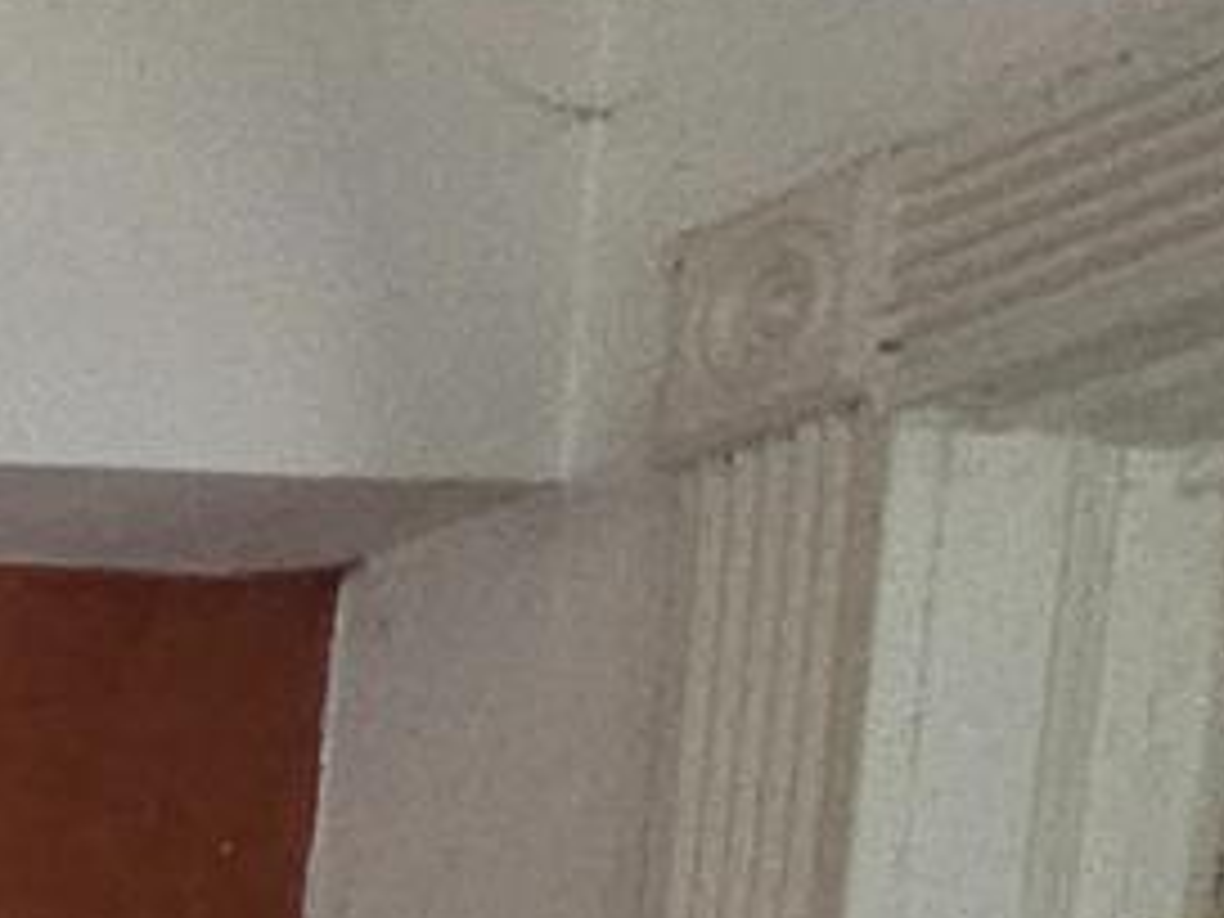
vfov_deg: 12.2
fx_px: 3465
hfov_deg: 10.6
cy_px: 2169
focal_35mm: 98
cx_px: -2704
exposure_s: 1/60
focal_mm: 2.2
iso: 160
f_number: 2.2
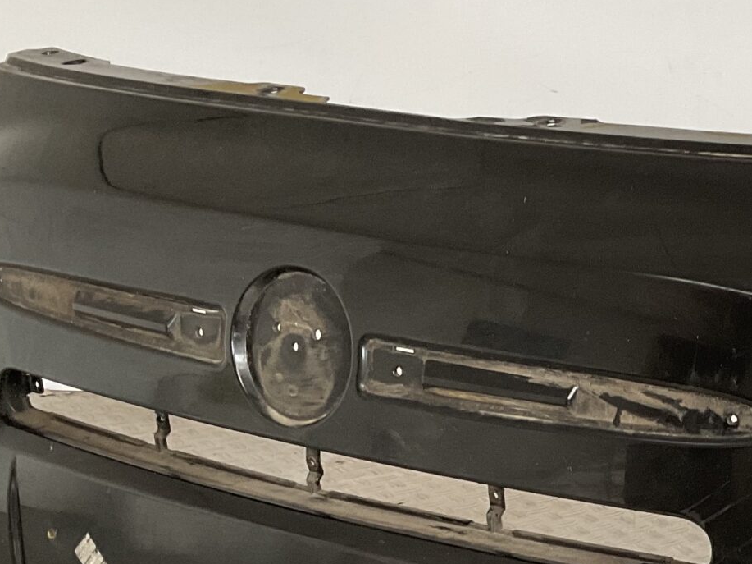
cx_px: 790
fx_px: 1759
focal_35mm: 81
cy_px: 574
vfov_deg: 17.7
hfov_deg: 23.0
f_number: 1.8
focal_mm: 3
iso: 64
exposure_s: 1/50
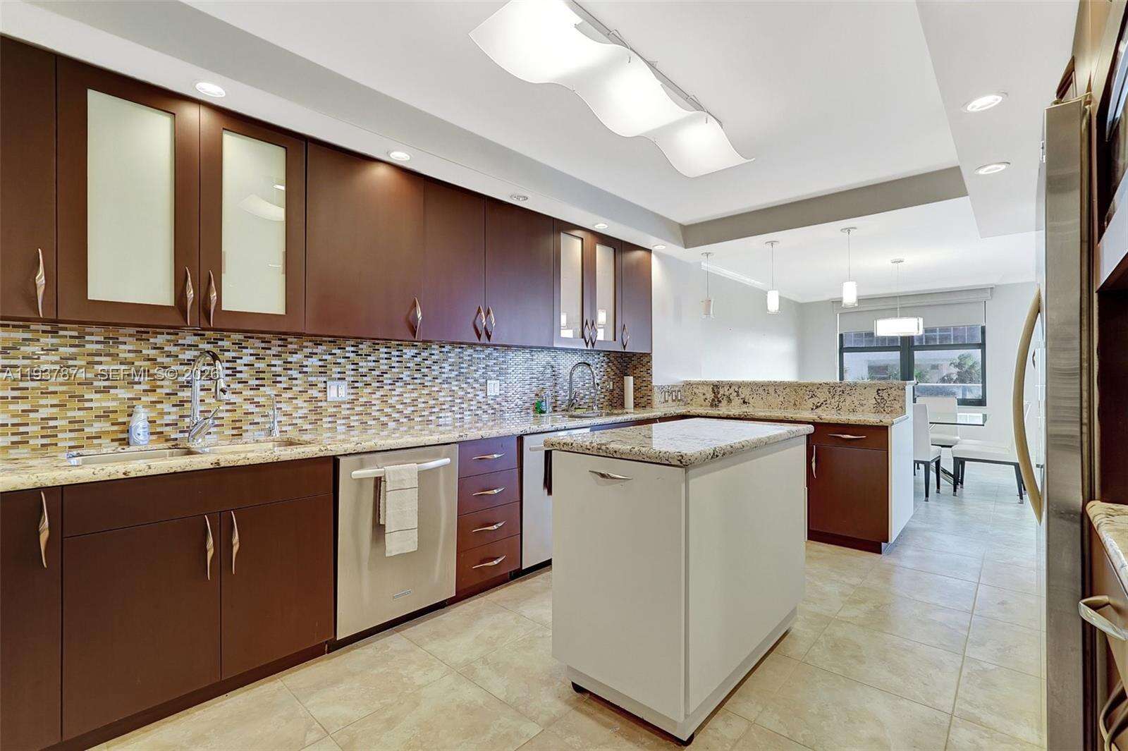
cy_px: 376
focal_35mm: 16
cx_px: 564
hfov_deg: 96.8
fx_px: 501
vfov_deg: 73.7
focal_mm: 16
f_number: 13
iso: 640
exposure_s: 1/2.5
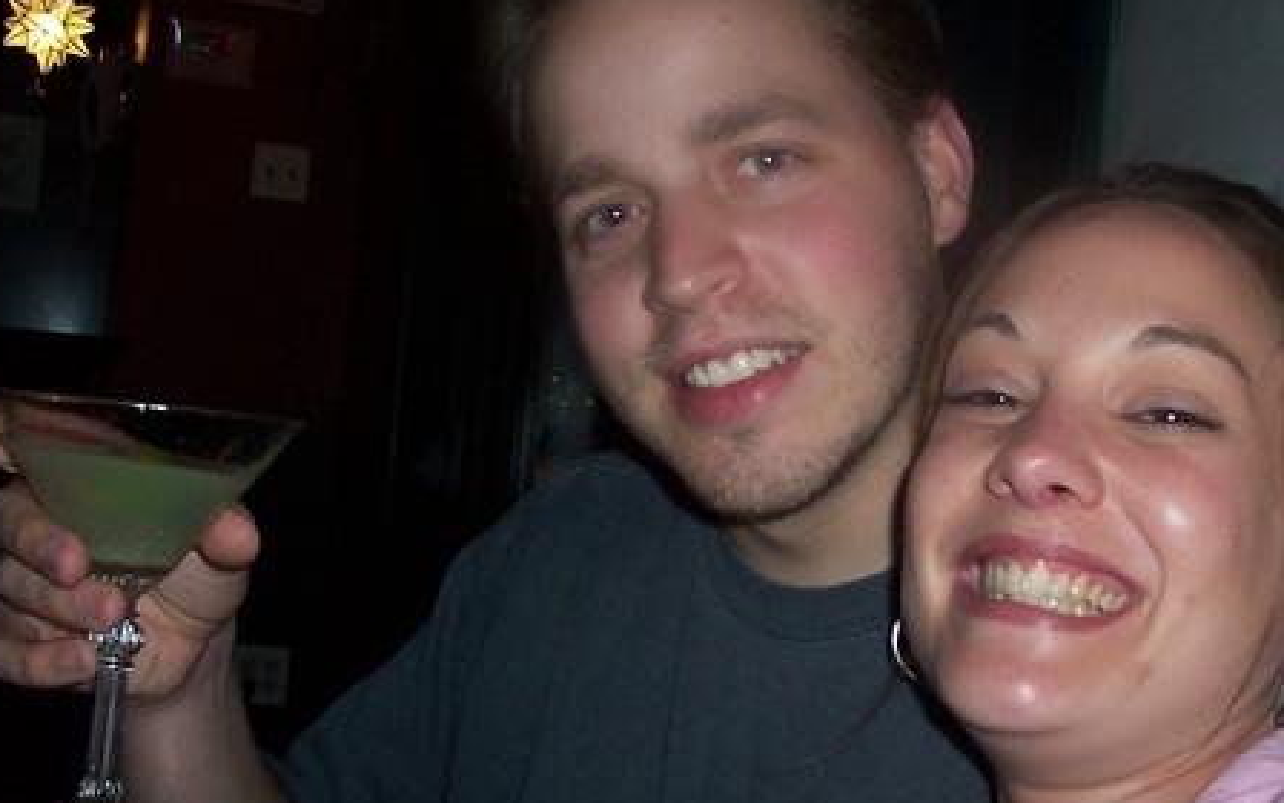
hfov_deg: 35.9
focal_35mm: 56
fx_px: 1960
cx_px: 874
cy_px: 387
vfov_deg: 23.1
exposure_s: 1/60
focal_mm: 5.6
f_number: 2.8
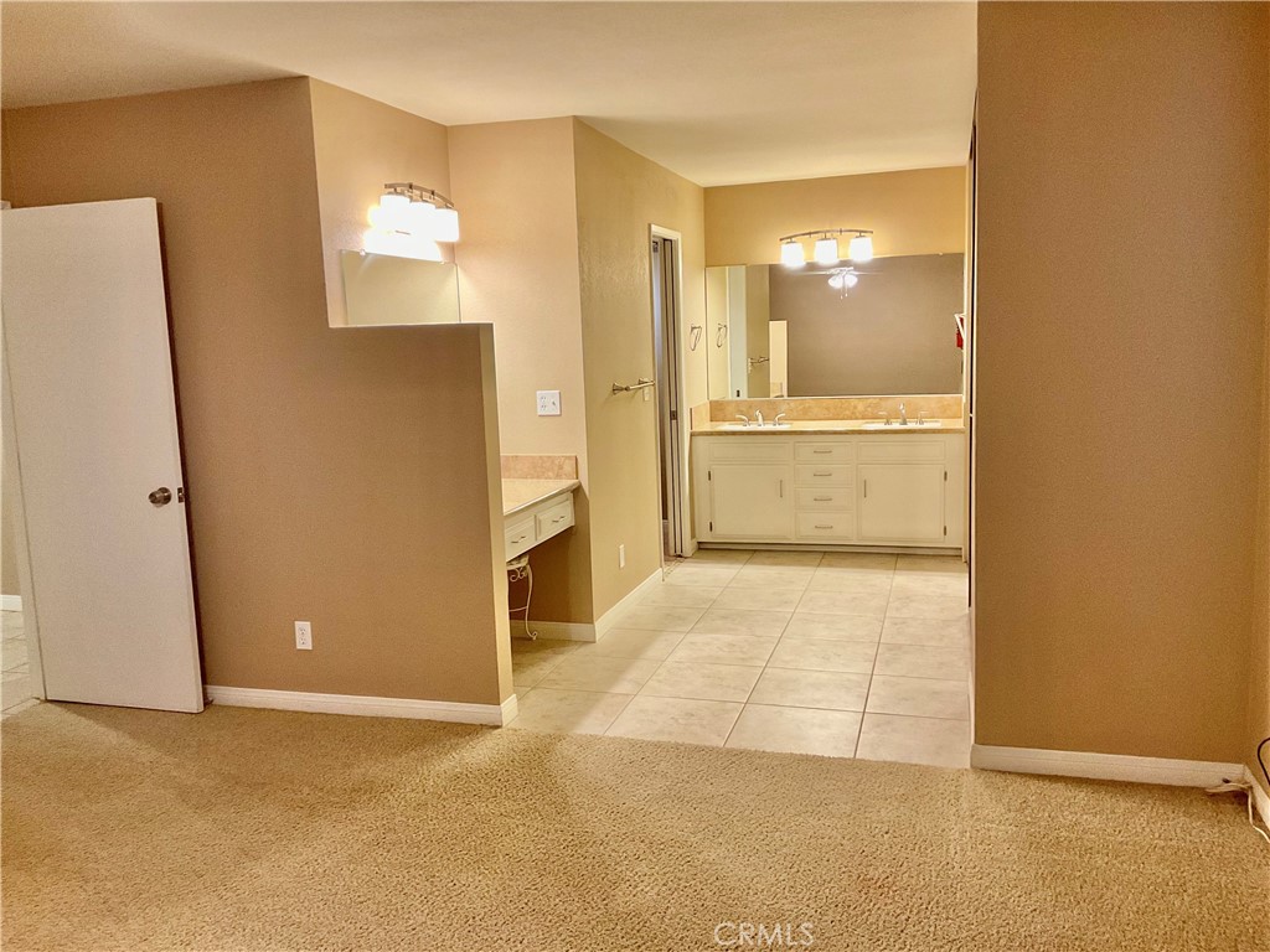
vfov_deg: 48.2
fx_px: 1064
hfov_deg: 61.7
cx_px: 635
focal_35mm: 29
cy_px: 476
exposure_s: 1/60
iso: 160
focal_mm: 3
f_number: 1.8
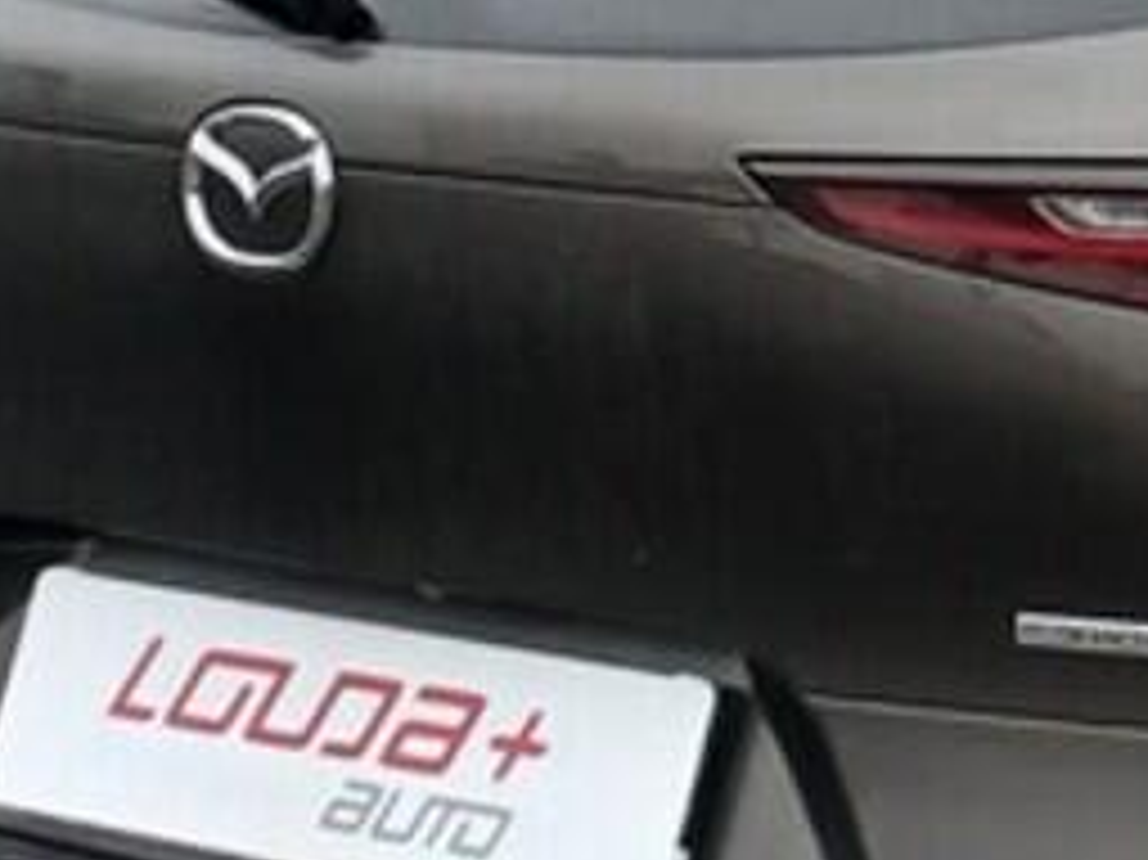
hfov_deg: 12.9
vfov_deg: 10.0
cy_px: -59
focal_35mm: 147
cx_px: 1567
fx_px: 4873
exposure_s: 1/50
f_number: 1.8
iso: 80
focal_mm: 3.98
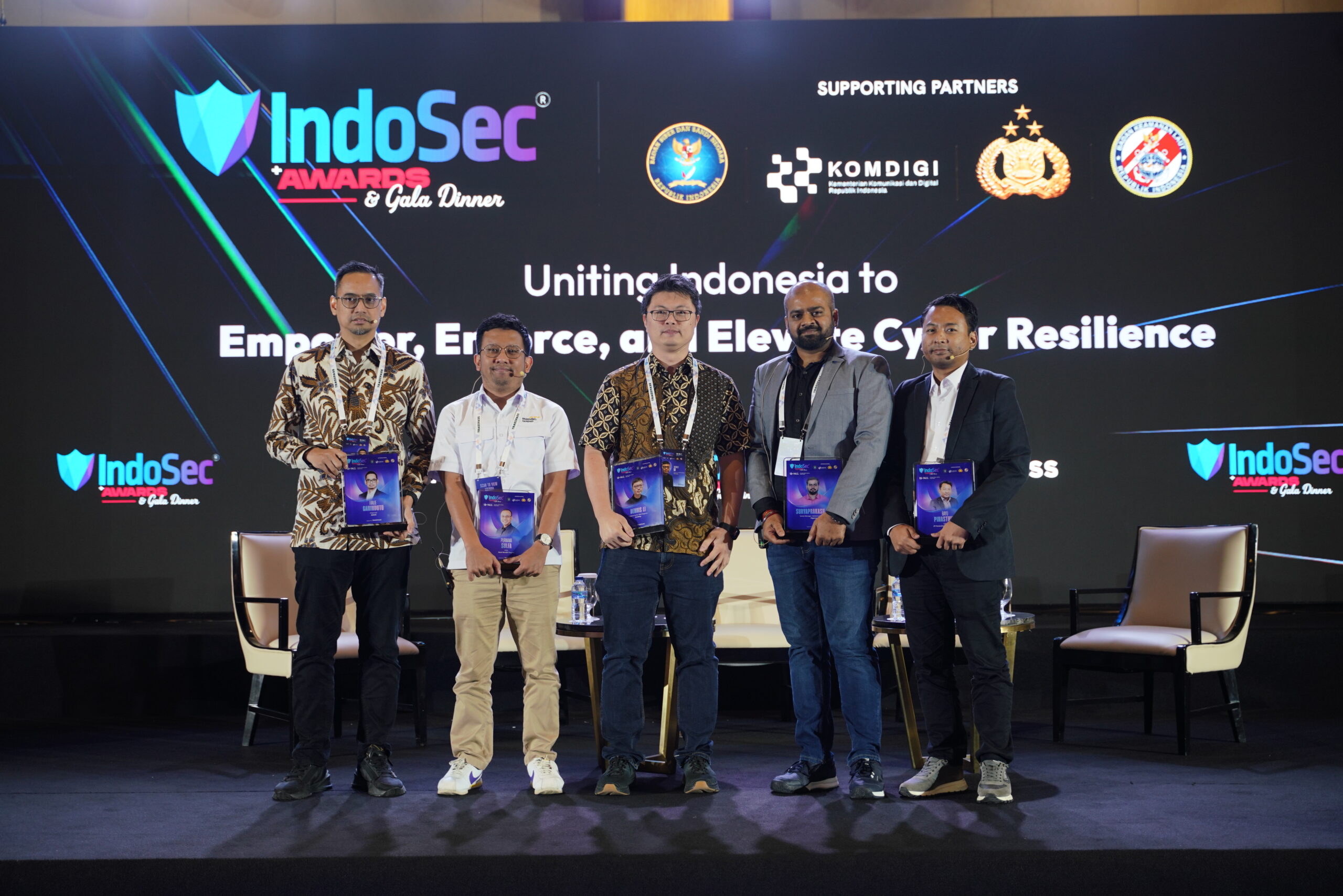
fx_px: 1604
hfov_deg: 45.4
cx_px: 672
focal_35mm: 43
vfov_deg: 31.2
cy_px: 448
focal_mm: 43
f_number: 2.8
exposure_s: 1/160
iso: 640
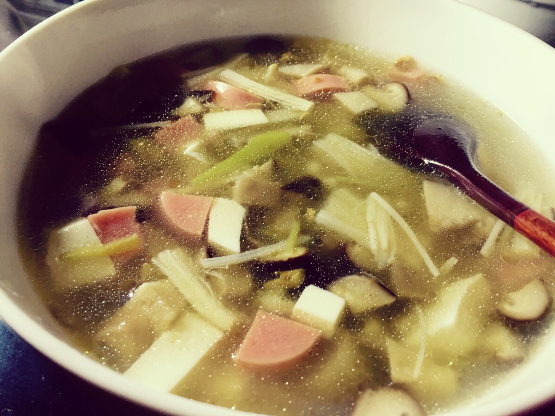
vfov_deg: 48.2
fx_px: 465
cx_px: 278
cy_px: 208
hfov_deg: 61.7
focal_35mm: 29
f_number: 2.2
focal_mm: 4.15
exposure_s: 1/33
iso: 125
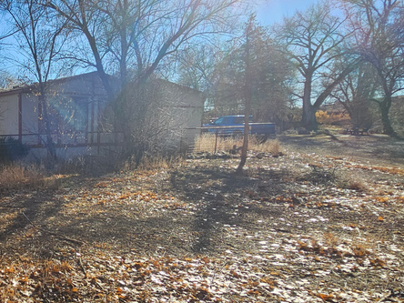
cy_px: 172
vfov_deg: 46.7
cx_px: 0
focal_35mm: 30
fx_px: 350
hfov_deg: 49.1
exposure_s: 1/1989
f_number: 2.2
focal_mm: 2.2
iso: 50
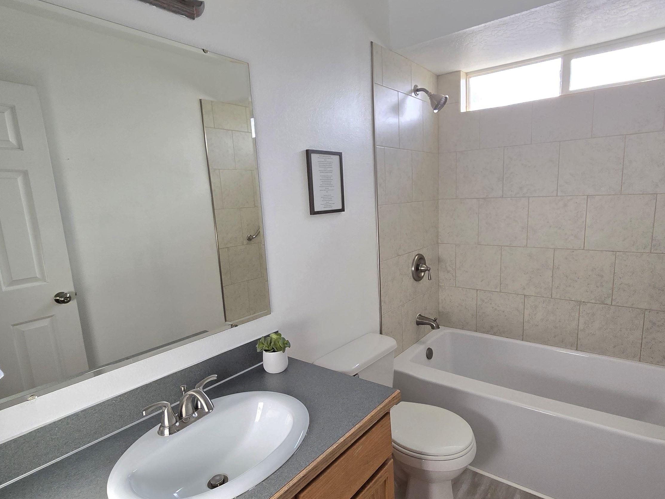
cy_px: 263
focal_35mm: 18
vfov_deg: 71.5
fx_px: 346
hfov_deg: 87.6
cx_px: 359
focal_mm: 2.2
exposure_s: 1/217
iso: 50
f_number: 2.2
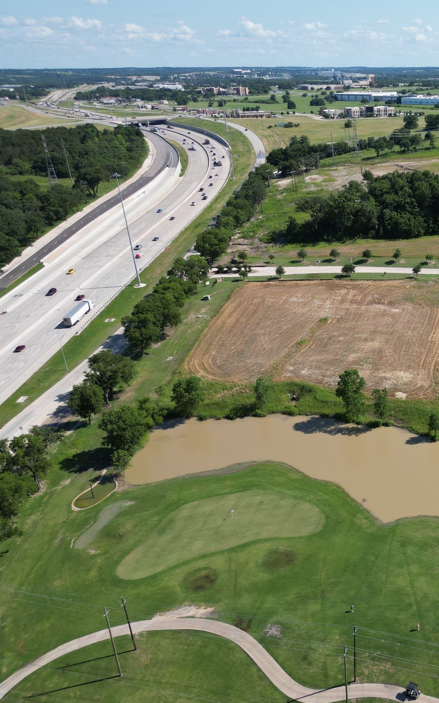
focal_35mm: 34
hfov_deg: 33.6
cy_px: 352
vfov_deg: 56.7
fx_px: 651
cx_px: 455
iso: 120
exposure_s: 1/2500
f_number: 1.7
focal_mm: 6.72
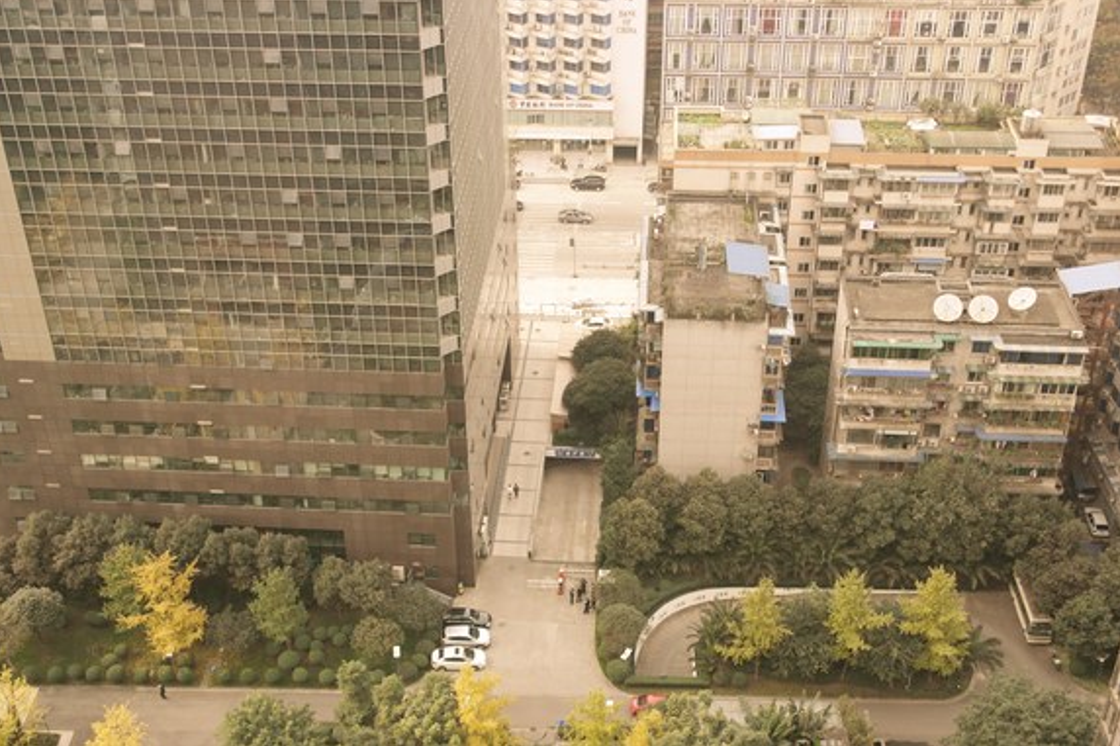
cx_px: 551
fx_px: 1368
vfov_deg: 30.5
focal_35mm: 44
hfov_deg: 44.5
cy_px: 366
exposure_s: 1/100
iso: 200
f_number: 4
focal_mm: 28
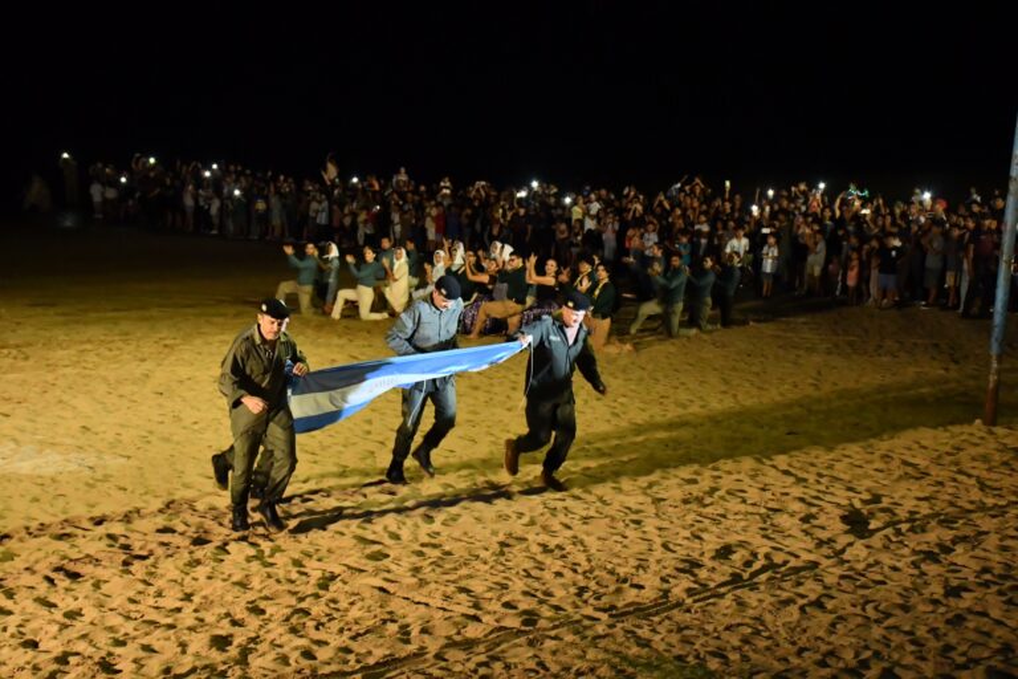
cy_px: 340
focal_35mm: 63
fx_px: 1781
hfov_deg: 31.9
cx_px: 509
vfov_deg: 21.6
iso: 3200
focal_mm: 42
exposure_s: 1/100
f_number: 6.3
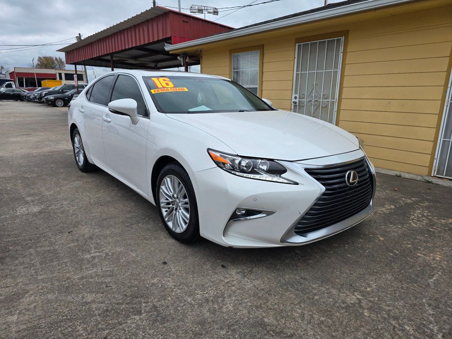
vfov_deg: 58.9
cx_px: 226
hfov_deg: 73.9
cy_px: 170
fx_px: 300
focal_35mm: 23
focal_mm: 6.3
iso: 12
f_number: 1.7
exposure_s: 1/475
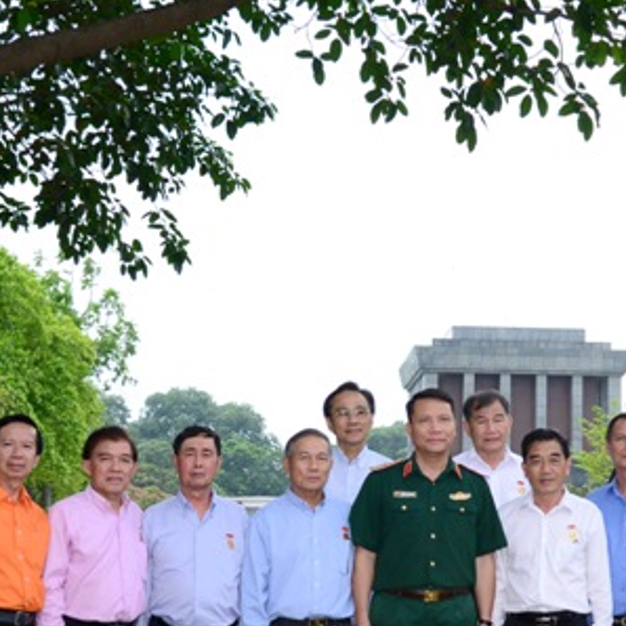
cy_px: 447
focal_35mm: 64
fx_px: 1309
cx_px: 465
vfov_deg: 26.6
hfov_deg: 26.6
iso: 250
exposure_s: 1/100
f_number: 6.3
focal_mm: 30
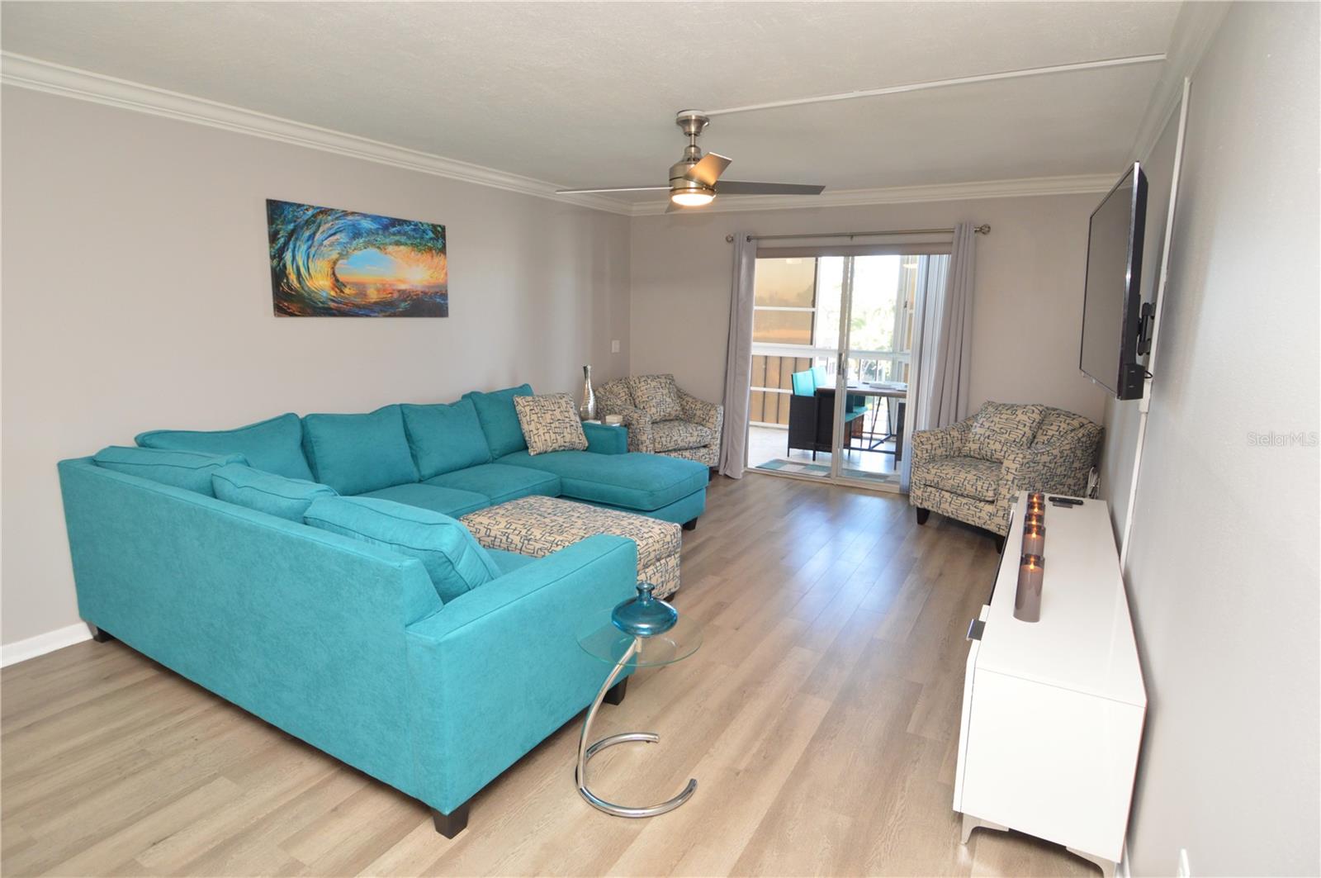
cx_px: 660
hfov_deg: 90.1
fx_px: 660
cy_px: 439
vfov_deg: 67.3
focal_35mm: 18
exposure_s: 1/60
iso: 450
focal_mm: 12
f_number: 4
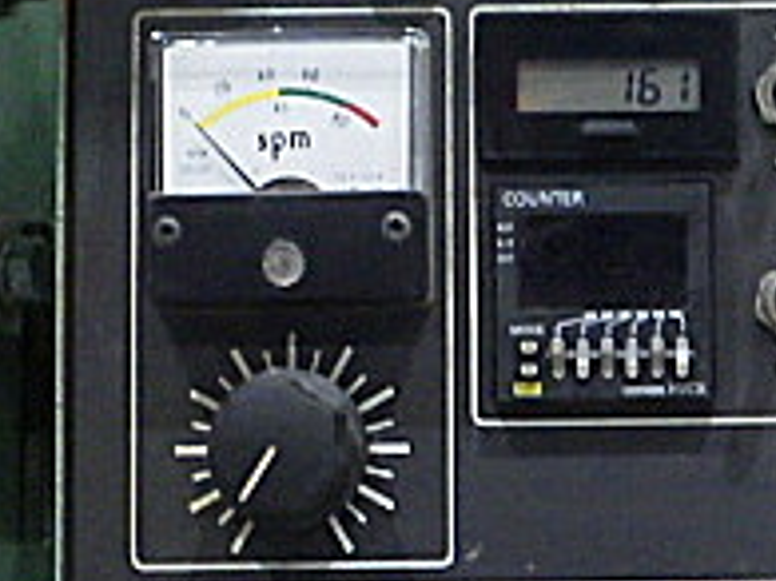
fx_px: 2061
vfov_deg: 16.0
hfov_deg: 21.0
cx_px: 669
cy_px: 318
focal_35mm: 92
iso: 1600
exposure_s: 1/30
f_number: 3.5
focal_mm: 5
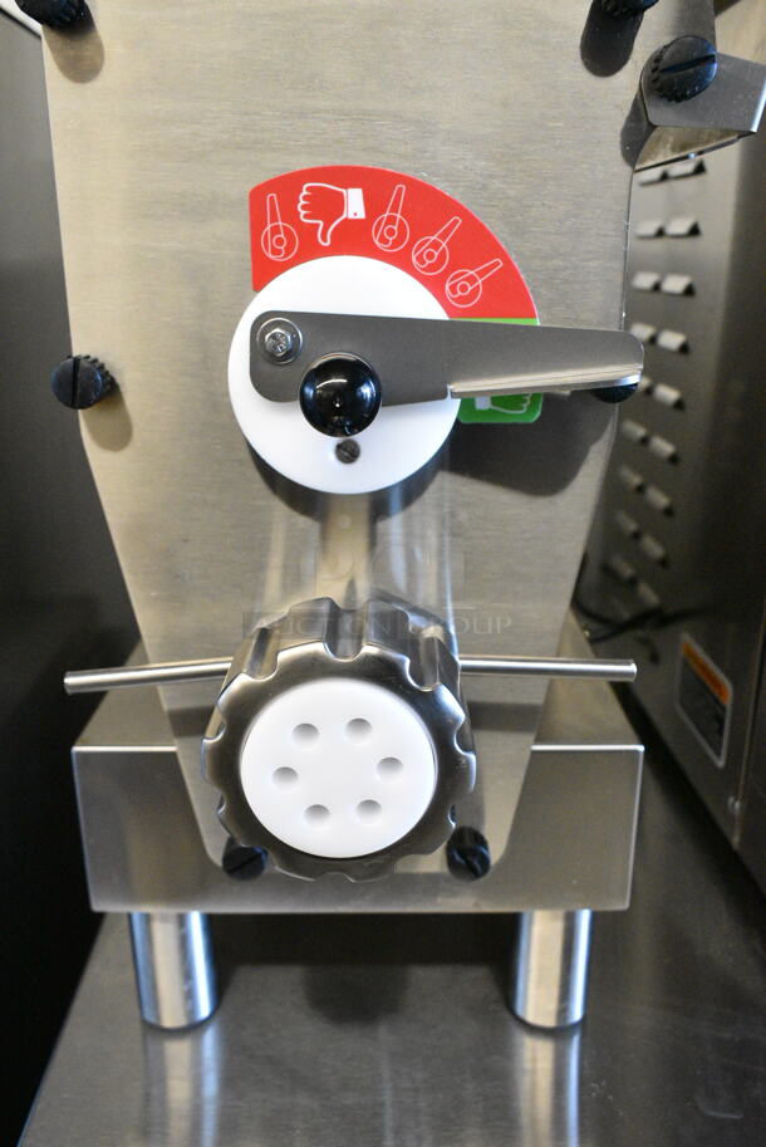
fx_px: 1004
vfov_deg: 59.5
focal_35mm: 32
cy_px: 574
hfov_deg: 41.8
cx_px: 383
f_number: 5.6
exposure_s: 1/125
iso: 6400
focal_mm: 21
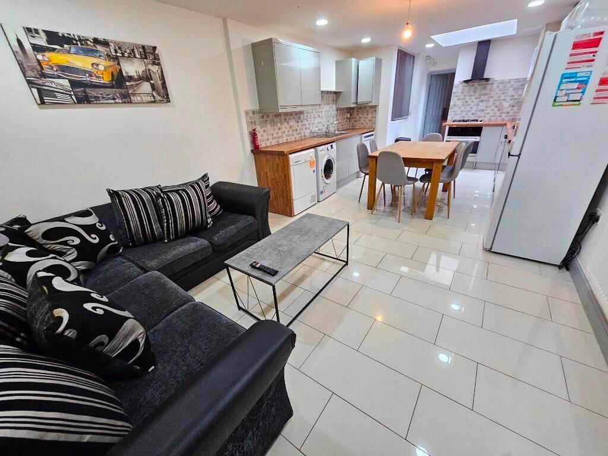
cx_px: 304
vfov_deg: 89.9
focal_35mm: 13
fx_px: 228
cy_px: 228
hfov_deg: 106.2
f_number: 2.2
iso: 320
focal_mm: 2.2
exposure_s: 1/77
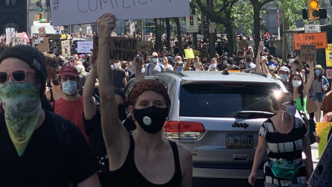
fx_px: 1145
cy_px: -95
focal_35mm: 130
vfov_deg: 9.1
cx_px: 36
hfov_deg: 16.3
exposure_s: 1/448
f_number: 2.4
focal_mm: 6
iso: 16
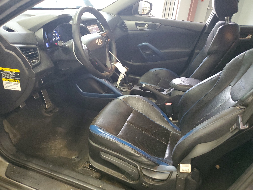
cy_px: 95
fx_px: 190
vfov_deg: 53.1
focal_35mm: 26
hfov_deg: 67.3
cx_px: 126
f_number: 1.5
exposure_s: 1/20
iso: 309
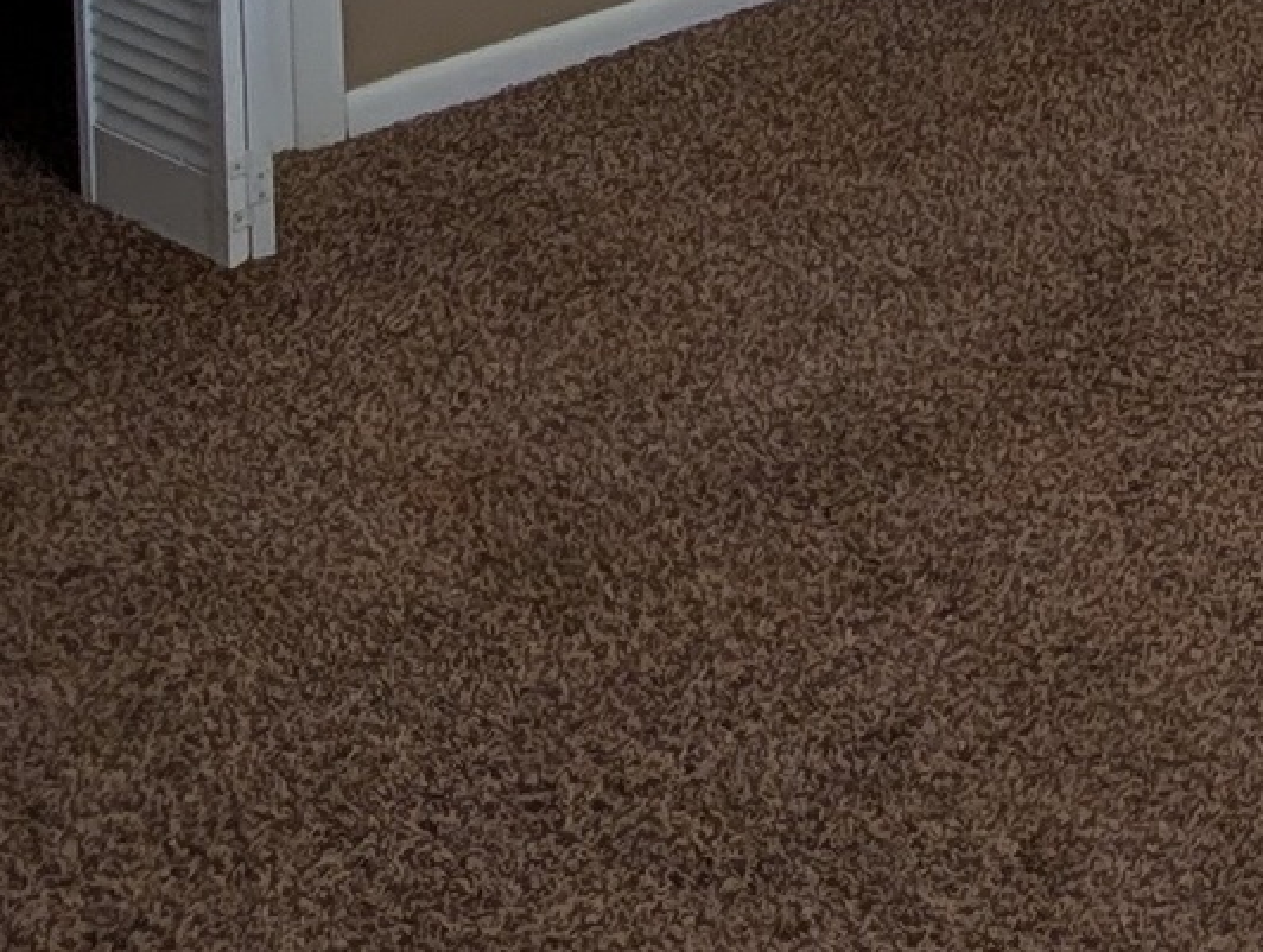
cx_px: 1595
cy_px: -905
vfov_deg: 16.6
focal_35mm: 69
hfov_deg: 24.8
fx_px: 2522
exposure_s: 1/120
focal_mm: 2.02
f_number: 1.7
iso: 76
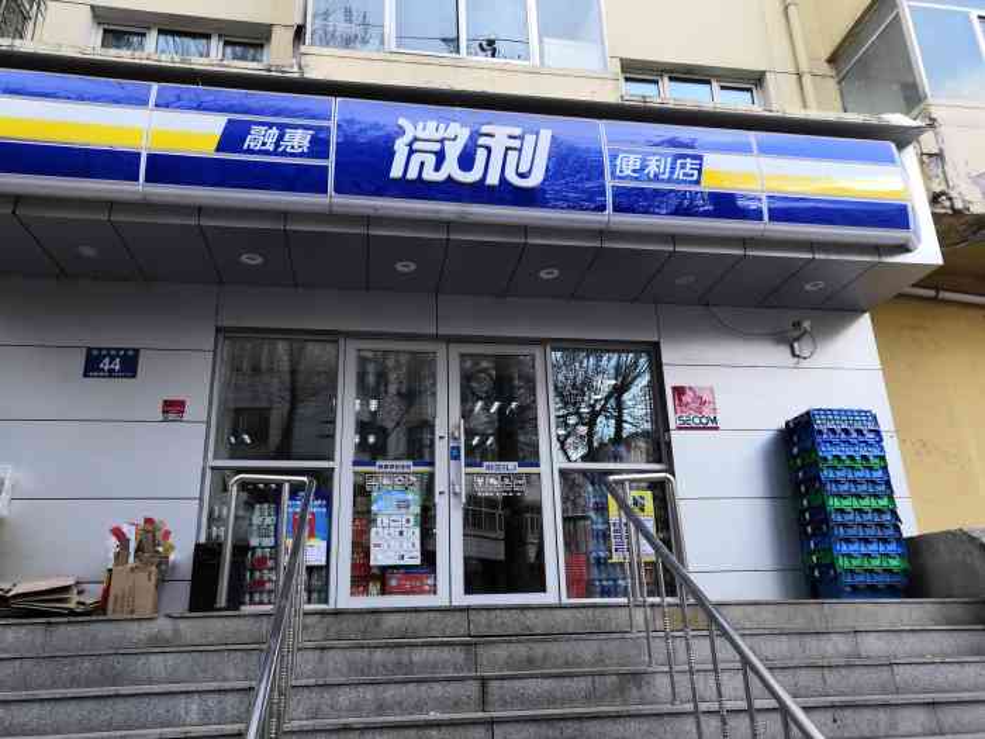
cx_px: 492
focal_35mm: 27
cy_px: 370
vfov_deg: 51.4
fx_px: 768
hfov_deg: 65.3
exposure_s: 1/145
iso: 50
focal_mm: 3.95
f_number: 1.8
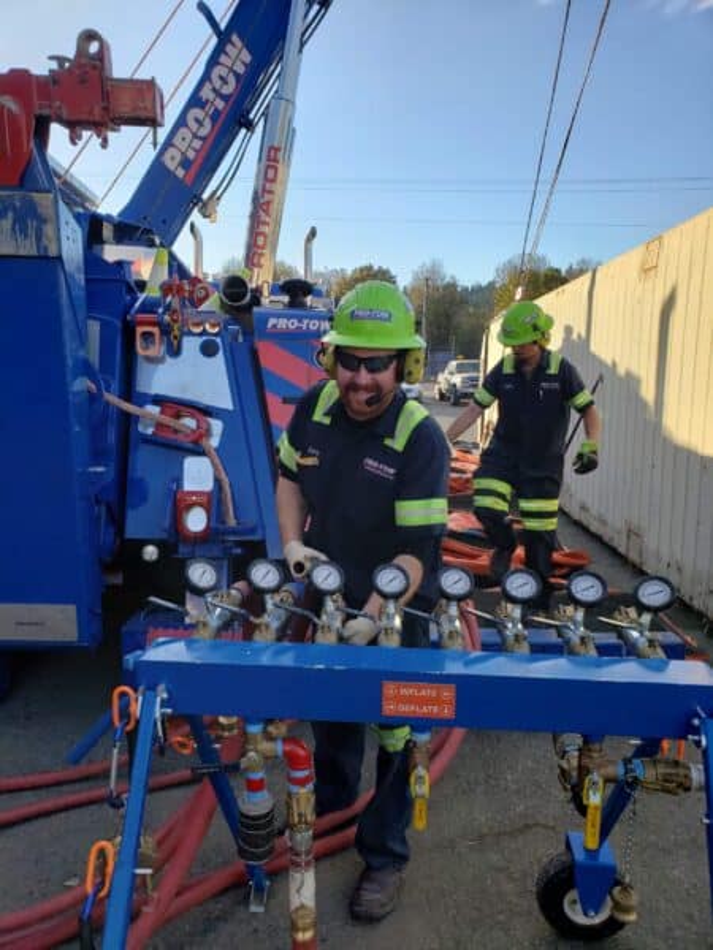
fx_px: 714
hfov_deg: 53.1
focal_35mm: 26
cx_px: 356
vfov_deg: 67.3
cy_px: 475
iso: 50
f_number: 2.4
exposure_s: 1/651
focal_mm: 4.3
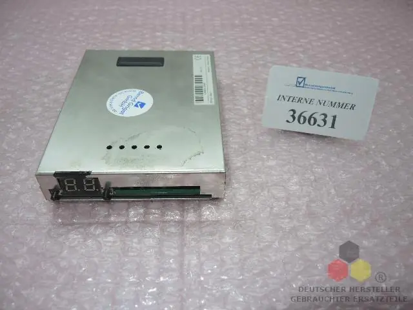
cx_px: 206
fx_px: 334
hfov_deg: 63.4
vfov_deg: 49.7
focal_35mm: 28
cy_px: 155
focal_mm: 6
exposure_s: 1/80
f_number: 2.5
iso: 80
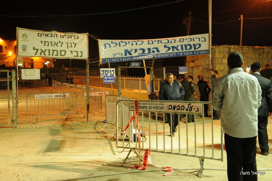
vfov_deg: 29.8
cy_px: 90
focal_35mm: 45
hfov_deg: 43.7
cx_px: 136
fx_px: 340
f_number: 4.5
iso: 1000
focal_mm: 30
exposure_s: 1/40
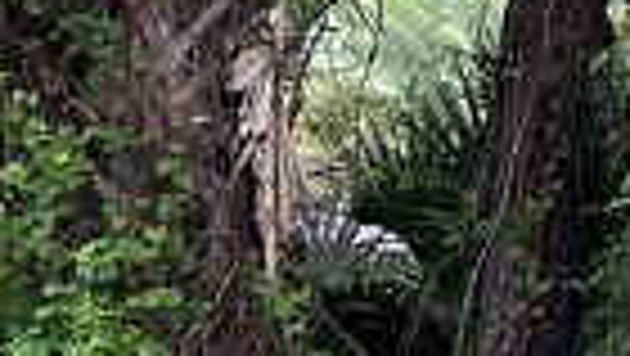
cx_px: 2259
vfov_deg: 5.8
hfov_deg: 7.9
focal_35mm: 207
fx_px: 3461
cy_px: -171
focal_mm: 5.7
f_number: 1.5
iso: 50
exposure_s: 1/509
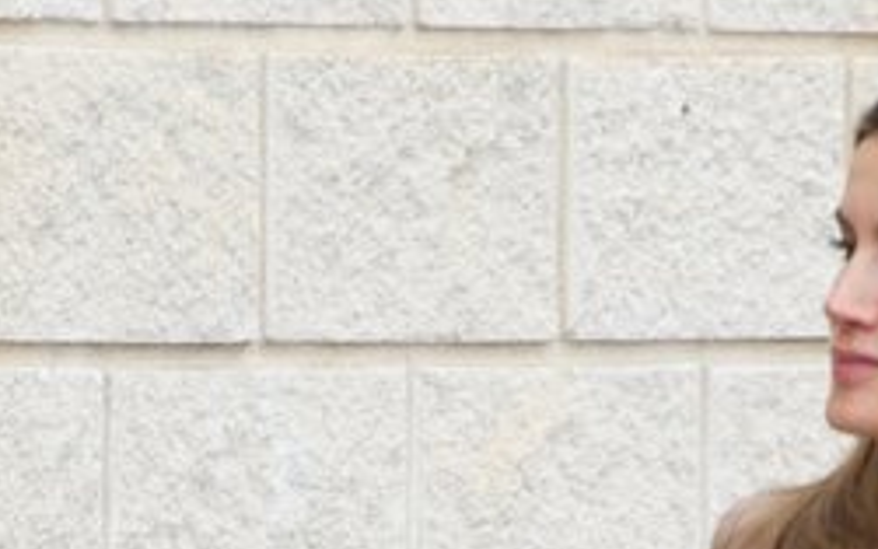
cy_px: 1463
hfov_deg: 2.5
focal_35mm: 839
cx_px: 913
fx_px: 20080
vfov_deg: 1.6
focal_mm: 200
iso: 800
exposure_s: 1/500
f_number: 8
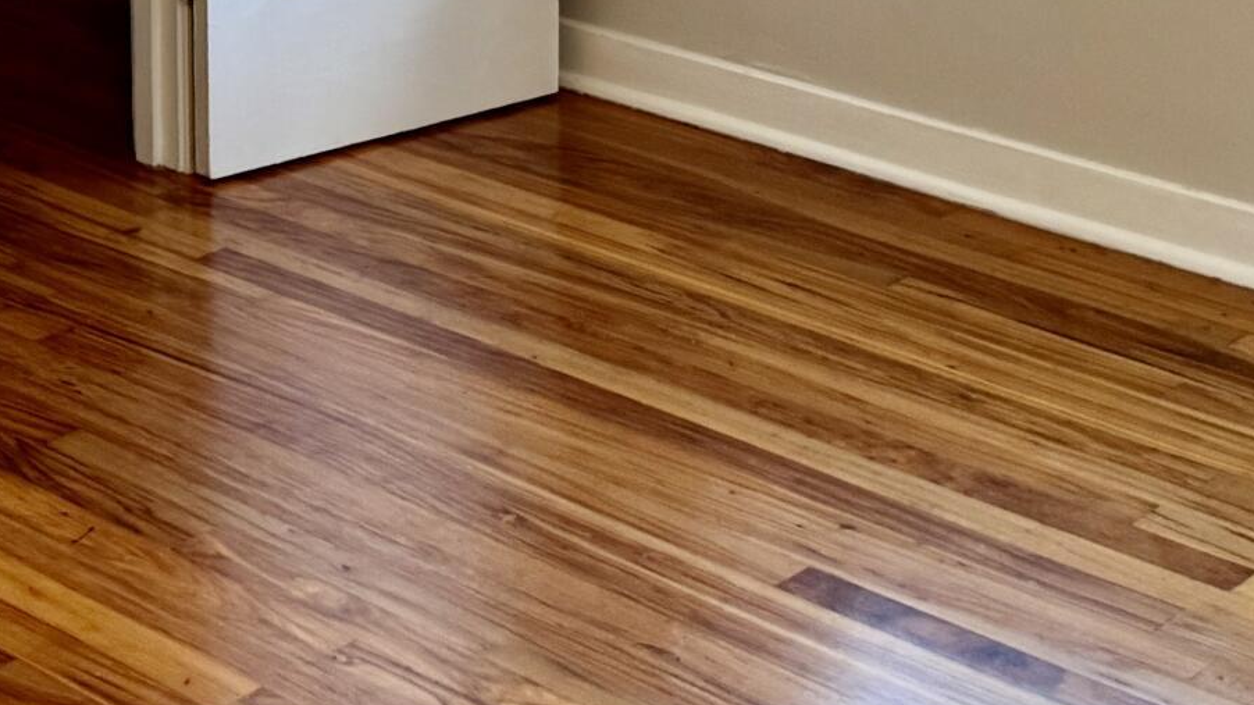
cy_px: -430
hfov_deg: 24.3
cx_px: 409
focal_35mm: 87
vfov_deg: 13.0
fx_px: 2892
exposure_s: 1/60
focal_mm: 6.76
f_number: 1.78
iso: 200
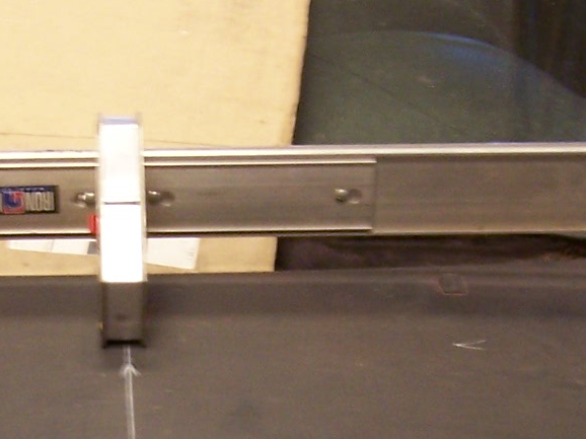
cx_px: 63
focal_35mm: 117
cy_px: 382
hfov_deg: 16.6
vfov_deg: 12.6
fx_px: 1980
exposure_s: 1/8
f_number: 3.4
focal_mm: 5.5
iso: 140
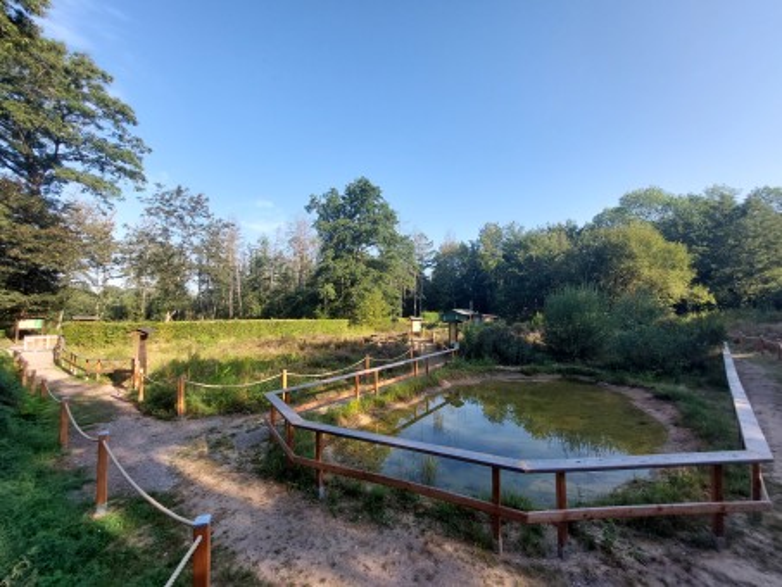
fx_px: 294
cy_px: 294
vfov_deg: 89.9
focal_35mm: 13
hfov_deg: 106.2
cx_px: 391
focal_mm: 1.74
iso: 50
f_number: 2.2
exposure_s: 1/519
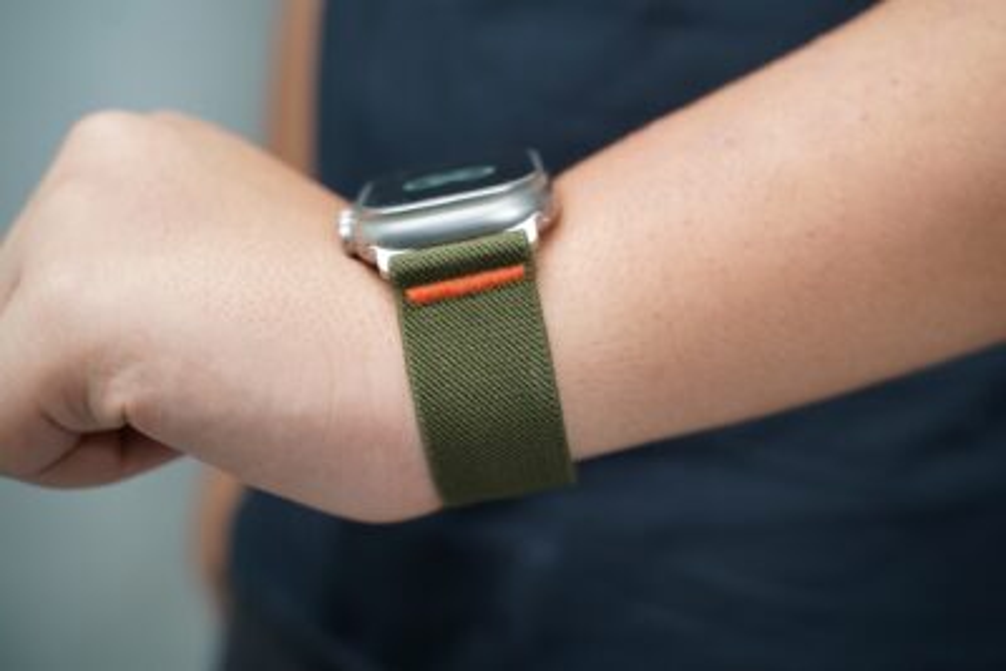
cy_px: 336
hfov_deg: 53.1
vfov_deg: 36.9
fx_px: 1006
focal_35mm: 36
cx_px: 503
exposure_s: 1/60
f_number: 4
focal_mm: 36
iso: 1250
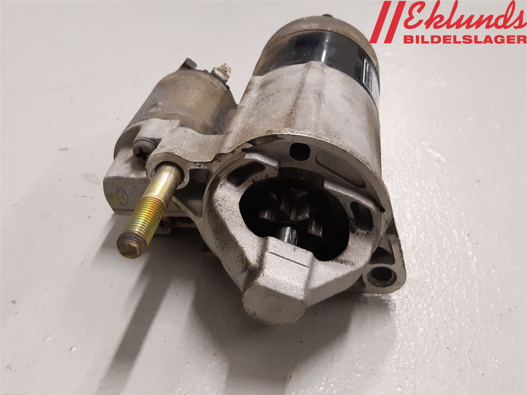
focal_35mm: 26
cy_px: 198
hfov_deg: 67.3
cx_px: 264
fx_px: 396
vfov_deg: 53.1
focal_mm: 3.93
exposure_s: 1/50
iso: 200
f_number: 1.7
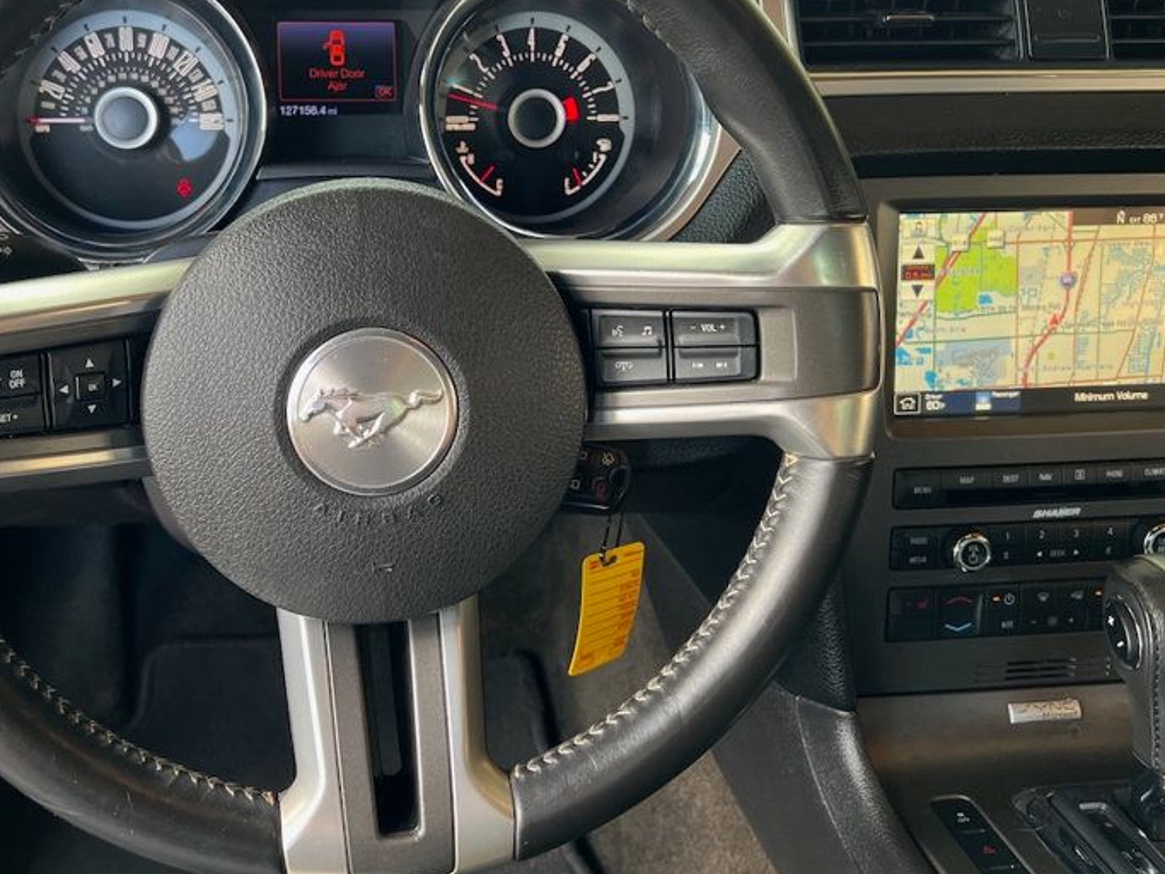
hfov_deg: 47.6
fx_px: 1312
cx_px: 476
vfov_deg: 36.7
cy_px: 348
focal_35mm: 39
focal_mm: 5.7
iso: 80
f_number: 1.5
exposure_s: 1/121
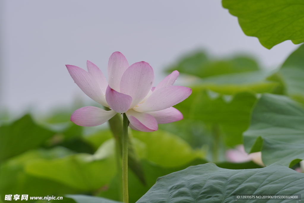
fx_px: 1706
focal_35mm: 202
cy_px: 102
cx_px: 152
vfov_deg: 6.8
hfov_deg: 10.2
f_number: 2.8
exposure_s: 1/3200
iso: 100
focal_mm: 135
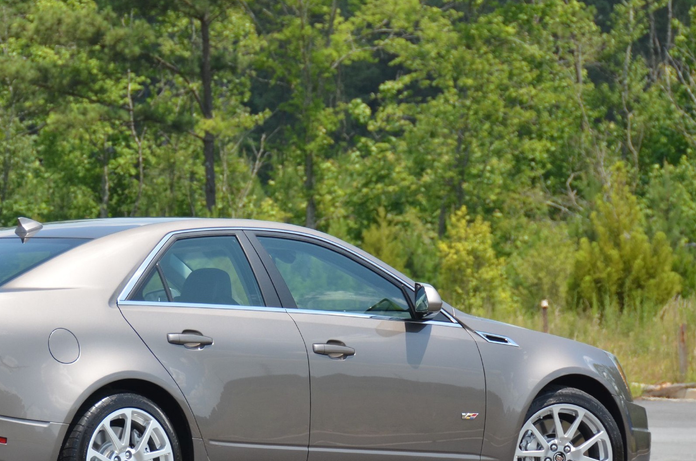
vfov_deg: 5.5
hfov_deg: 8.4
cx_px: 197
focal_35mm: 247
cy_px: 328
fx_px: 4761
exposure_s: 1/1250
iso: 400
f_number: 5.3
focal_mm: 105
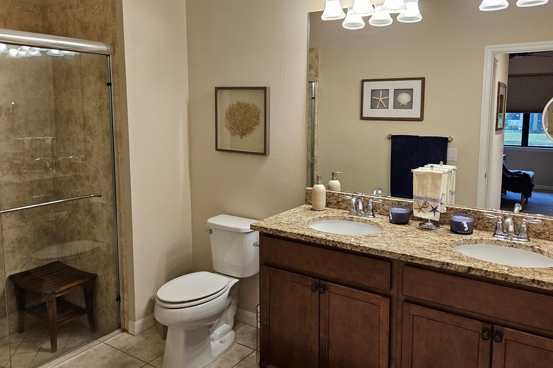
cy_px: 158
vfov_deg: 46.3
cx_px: 301
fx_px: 430
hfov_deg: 65.4
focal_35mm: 28
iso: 250
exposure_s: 1/120
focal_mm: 5.4
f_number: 1.8
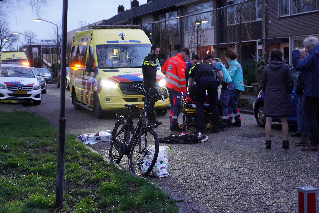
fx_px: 558
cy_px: 106
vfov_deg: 21.6
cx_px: 160
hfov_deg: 31.9
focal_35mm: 63
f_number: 4
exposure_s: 1/160
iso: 10000
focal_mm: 63
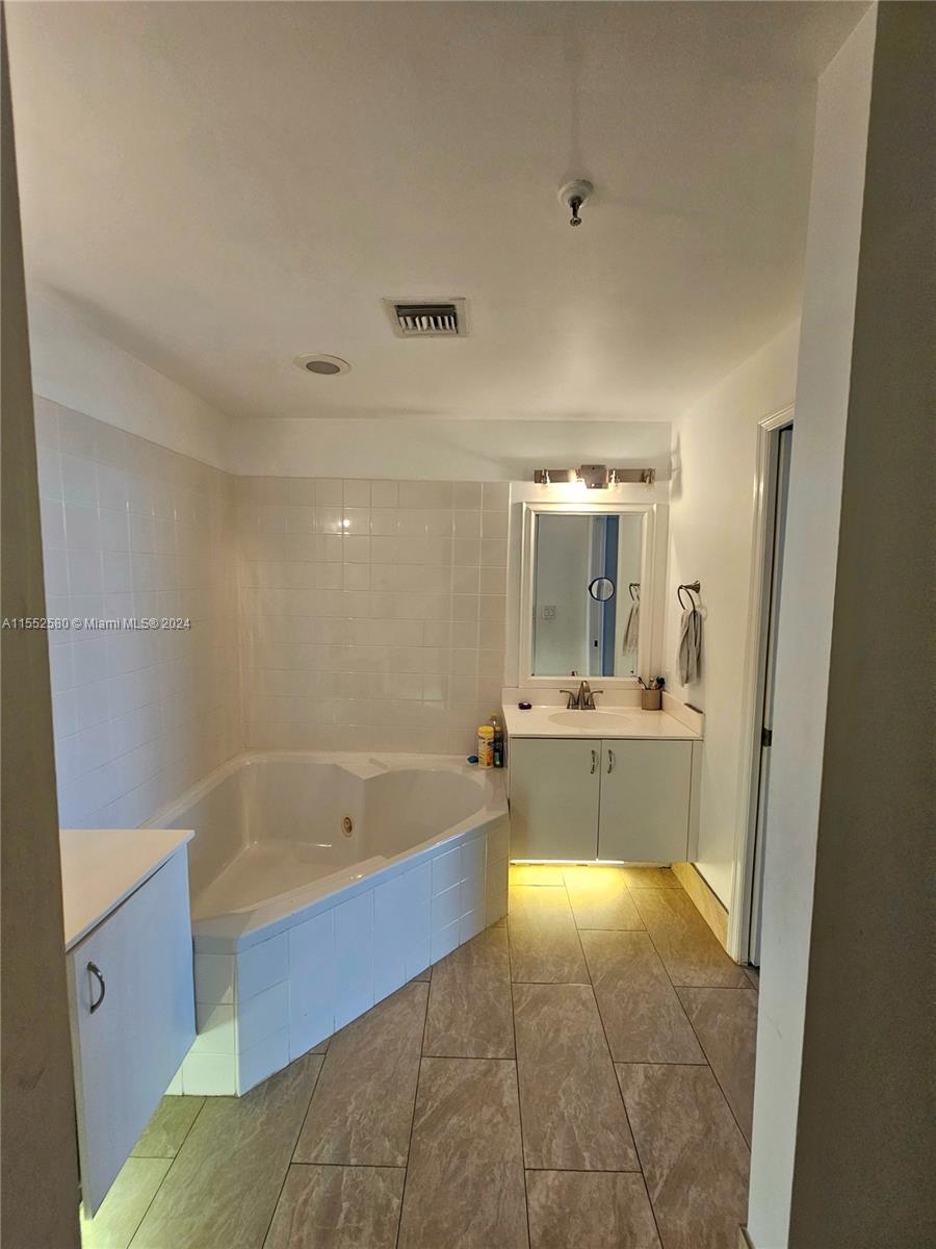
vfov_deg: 106.2
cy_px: 624
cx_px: 468
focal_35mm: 13
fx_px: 469
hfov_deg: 89.9
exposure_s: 1/60.2
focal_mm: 2.2
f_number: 2.2
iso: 160
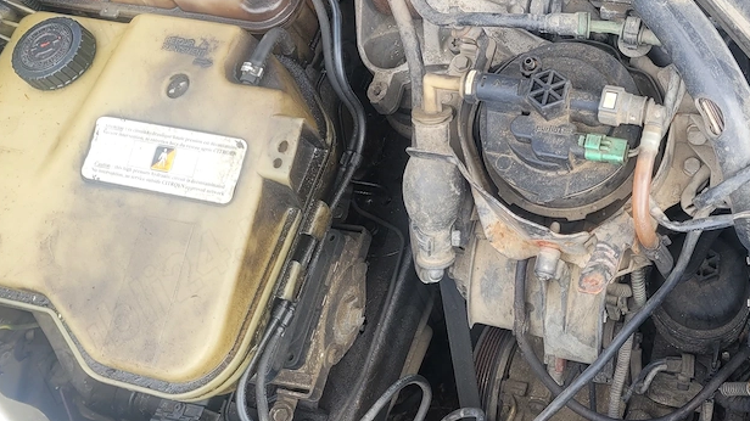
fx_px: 914
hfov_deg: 42.7
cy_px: 2
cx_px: 593
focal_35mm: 46
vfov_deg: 24.8
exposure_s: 1/253
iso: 40
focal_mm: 5.4
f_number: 1.8
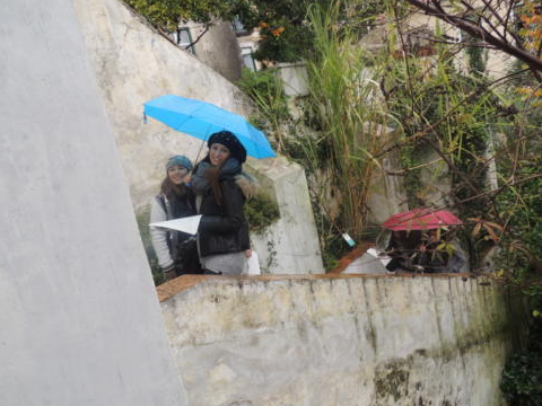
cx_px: 261
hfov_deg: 69.4
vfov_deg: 54.9
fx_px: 391
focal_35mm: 25
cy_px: 208
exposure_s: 1/125
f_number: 3
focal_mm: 4.3
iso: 100
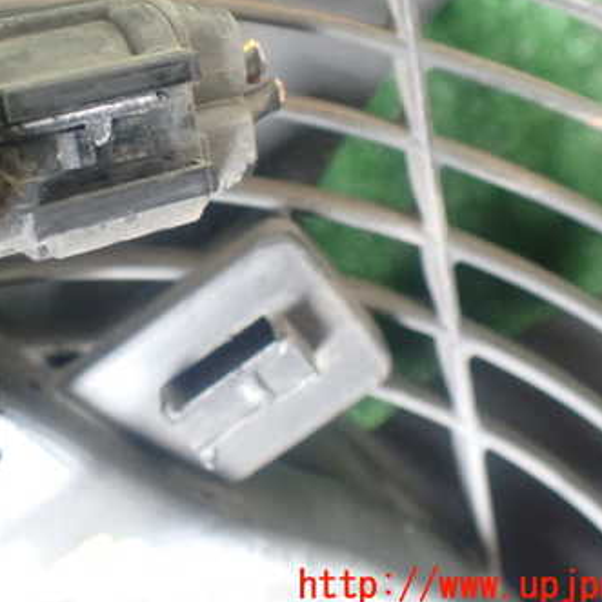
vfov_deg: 35.0
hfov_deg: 34.7
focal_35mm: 48
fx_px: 944
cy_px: 200
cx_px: 164
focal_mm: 5.4
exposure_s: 1/40
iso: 800
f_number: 2.3
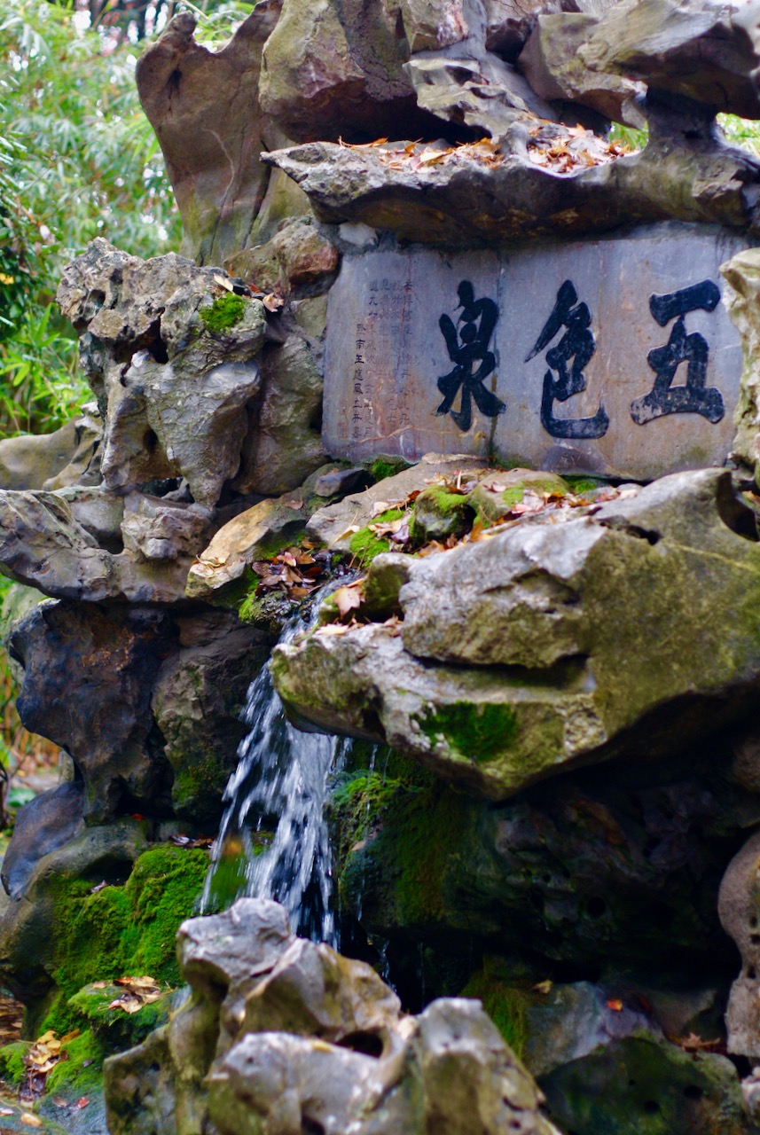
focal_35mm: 75
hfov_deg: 18.2
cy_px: 568
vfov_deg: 27.0
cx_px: 380
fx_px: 2368
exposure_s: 1/80
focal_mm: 50
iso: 500
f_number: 2
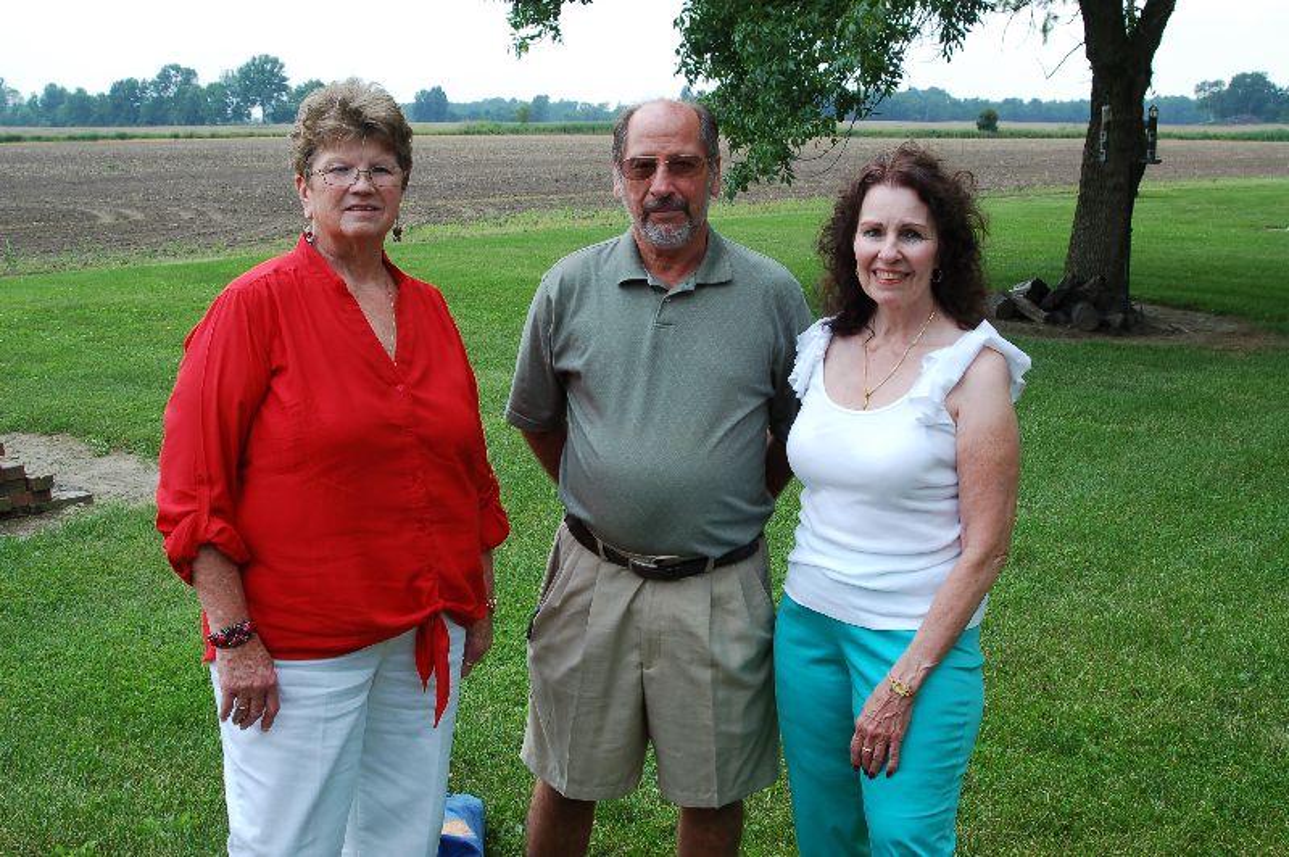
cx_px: 644
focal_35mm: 42
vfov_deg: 31.8
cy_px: 428
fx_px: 1503
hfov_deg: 46.4
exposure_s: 1/200
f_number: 7.1
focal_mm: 28
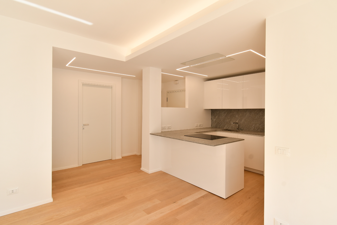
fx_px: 168
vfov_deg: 67.4
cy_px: 112
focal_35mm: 18
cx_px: 168
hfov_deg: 90.0
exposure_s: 1/15
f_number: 8
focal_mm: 12
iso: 100
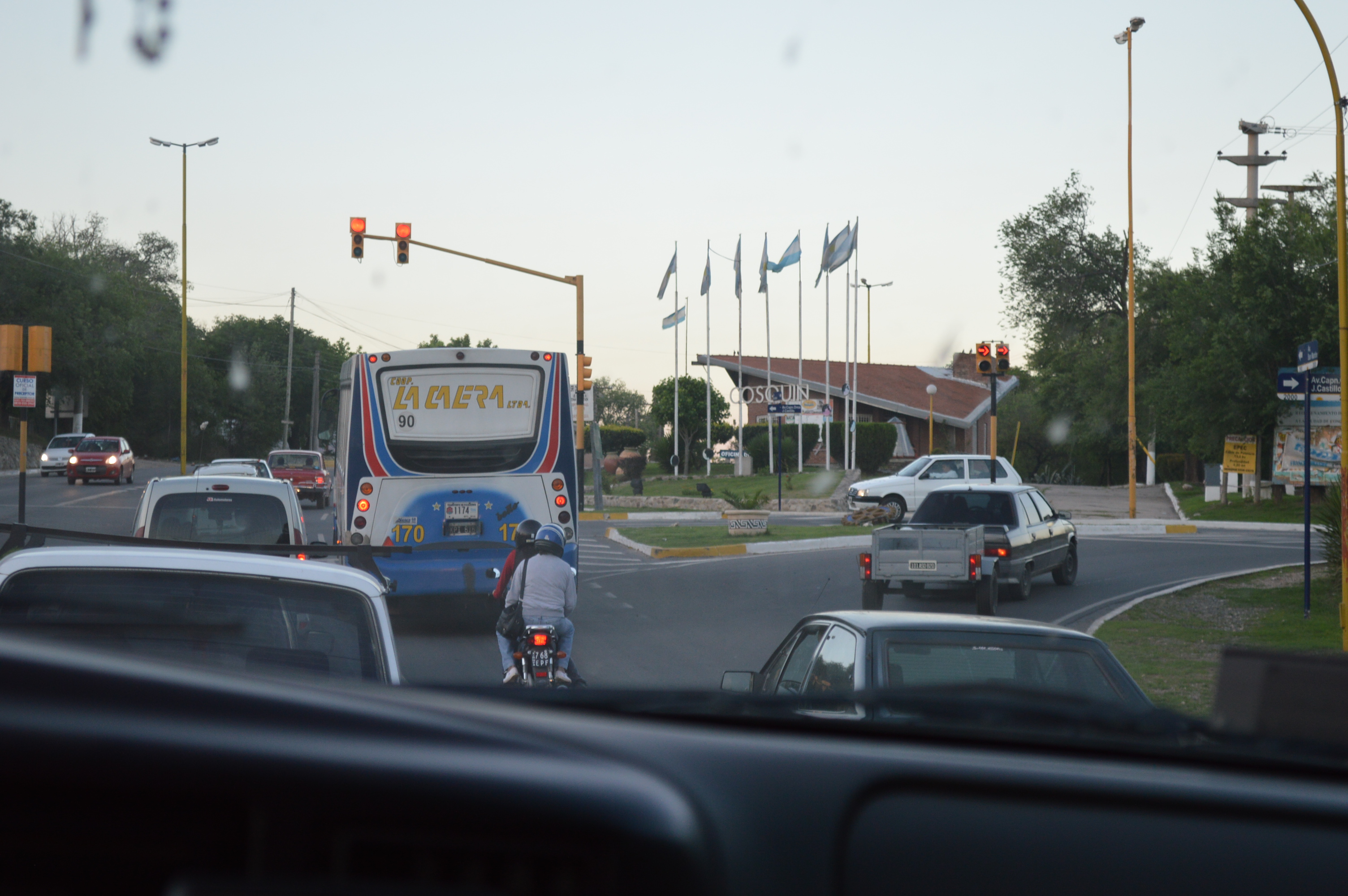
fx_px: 3086
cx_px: 674
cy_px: 448
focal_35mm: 82
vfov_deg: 16.5
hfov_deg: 24.6
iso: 400
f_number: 5.6
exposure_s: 1/80
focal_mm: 55
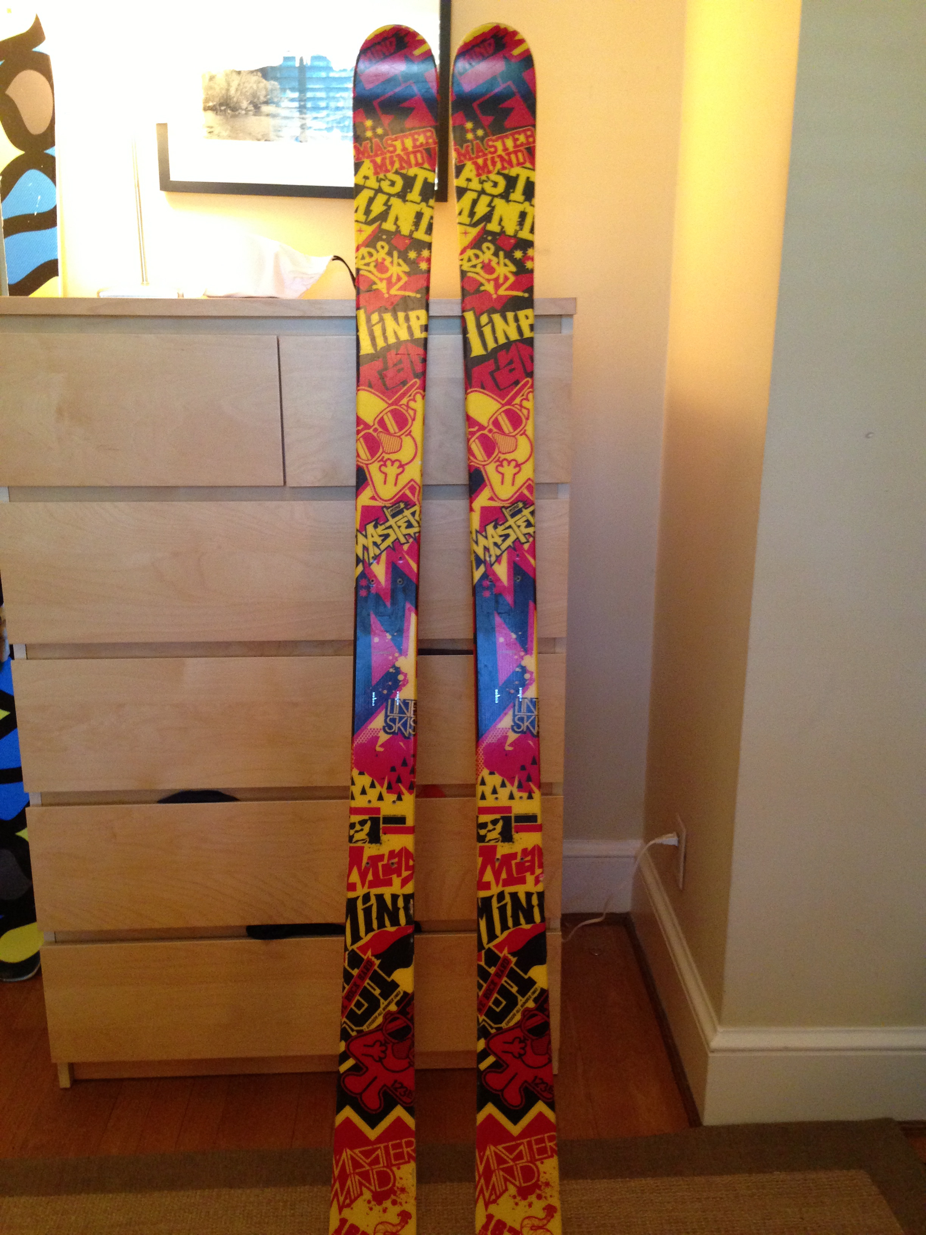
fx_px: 1177
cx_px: 463
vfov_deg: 55.4
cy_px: 618
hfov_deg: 42.9
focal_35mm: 33
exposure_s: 1/20
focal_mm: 4.13
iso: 320
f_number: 2.4
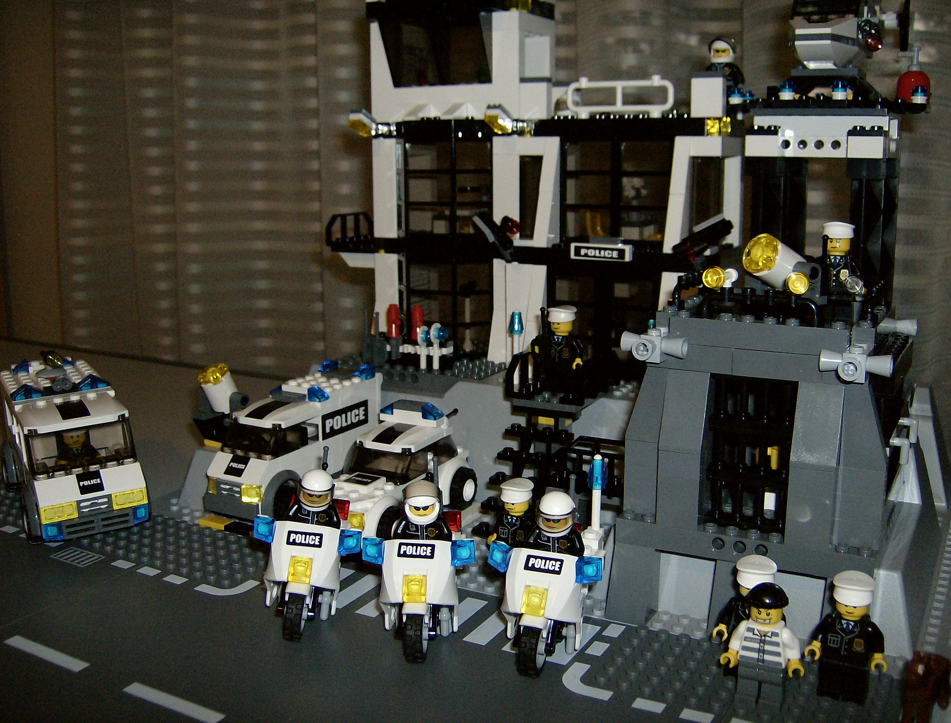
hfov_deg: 51.1
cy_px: 362
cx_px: 476
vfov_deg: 40.0
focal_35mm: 36
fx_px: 994
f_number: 2.8
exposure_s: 1/60
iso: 200
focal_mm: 6
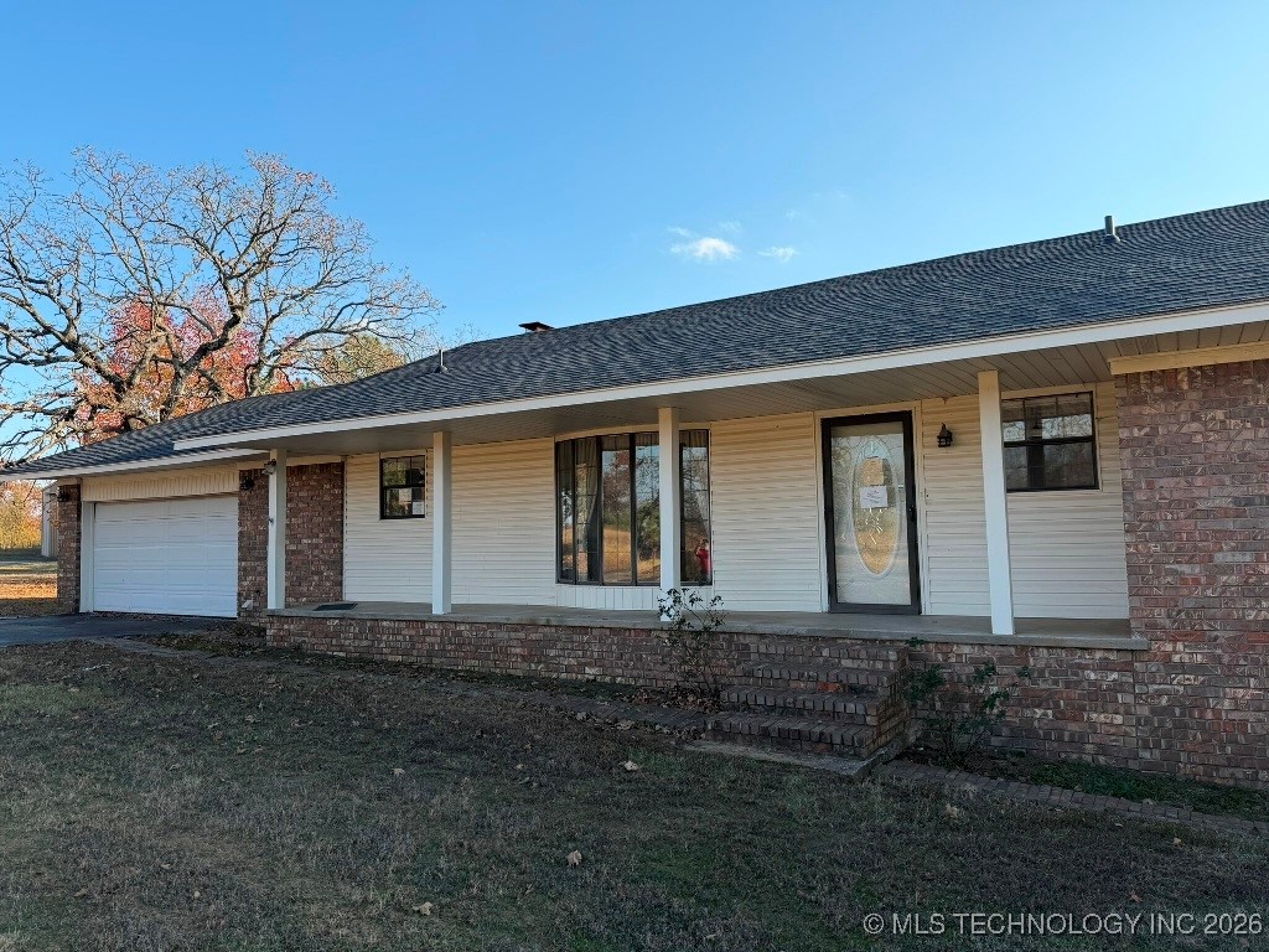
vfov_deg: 56.8
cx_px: 634
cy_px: 476
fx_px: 880
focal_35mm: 24
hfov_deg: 71.6
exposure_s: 1/2053
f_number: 1.78
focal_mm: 6.76
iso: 80
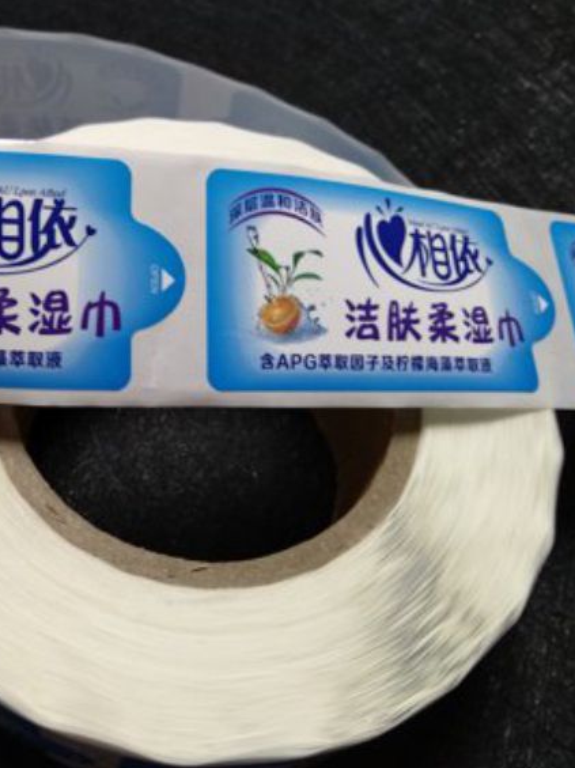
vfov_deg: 52.7
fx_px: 776
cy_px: 382
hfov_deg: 39.8
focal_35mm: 35
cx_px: 159
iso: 400
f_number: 2.2
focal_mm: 3.83
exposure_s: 1/25
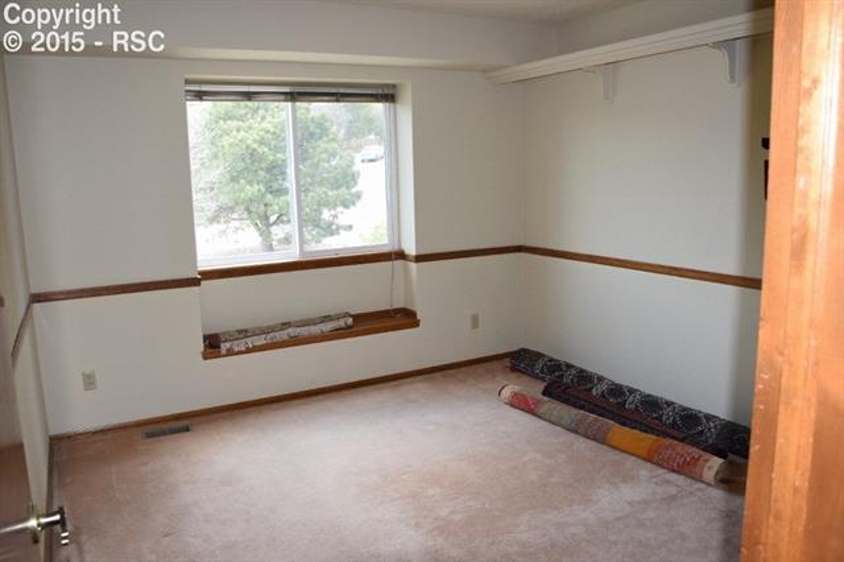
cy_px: 281
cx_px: 422
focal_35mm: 27
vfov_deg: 47.9
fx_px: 633
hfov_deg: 67.4
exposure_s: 1/125
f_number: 5.6
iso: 720
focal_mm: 18
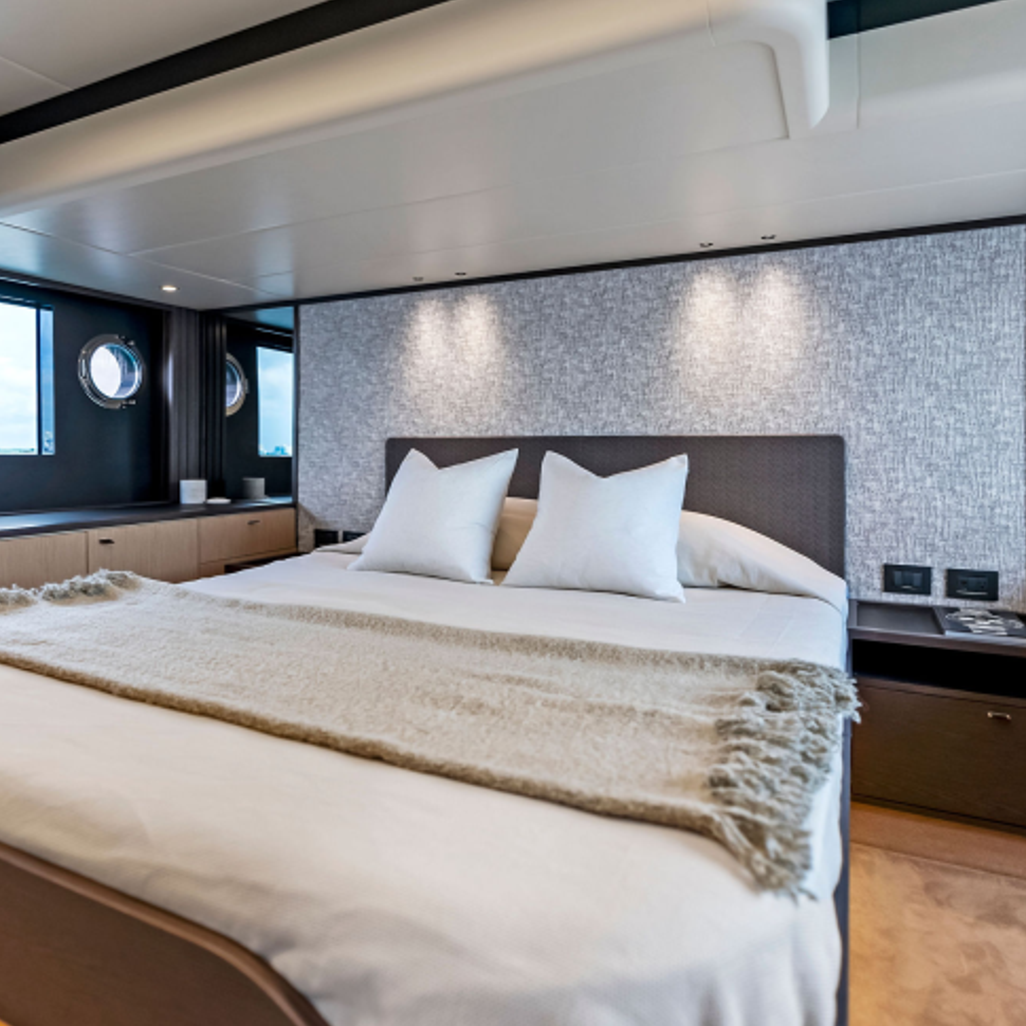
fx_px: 704
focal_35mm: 21
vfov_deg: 72.1
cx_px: 443
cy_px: 516
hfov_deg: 71.8
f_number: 2.8
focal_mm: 16
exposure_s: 1/125
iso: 640
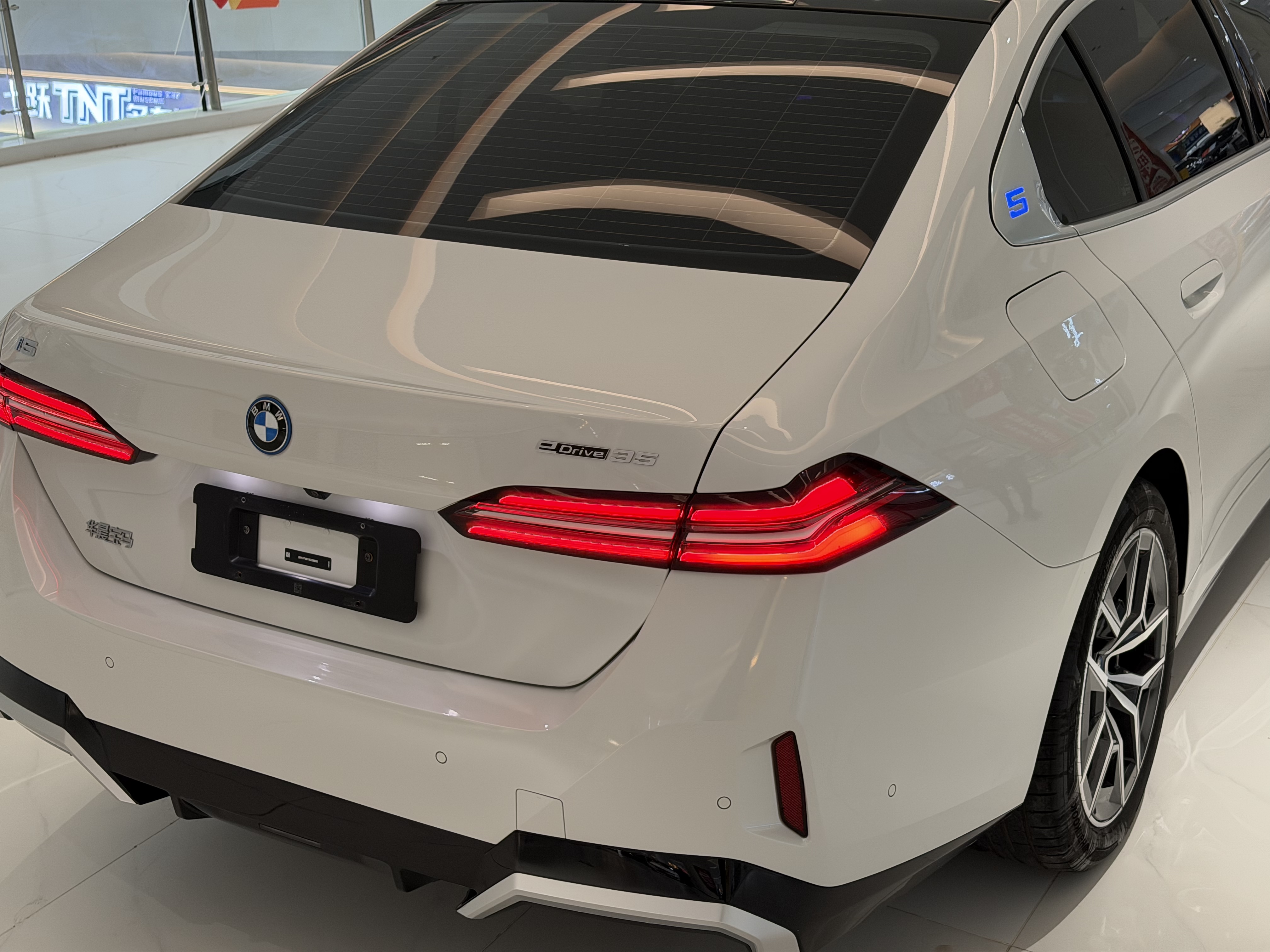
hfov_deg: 39.7
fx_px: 1761
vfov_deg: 30.3
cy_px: 476
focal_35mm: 48
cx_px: 635
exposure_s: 1/100
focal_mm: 6.76
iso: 100
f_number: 1.78
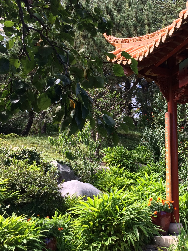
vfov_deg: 38.8
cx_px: 149
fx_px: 355
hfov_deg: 29.1
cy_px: 107
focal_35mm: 49
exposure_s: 1/348
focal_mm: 4.15
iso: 32
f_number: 2.2
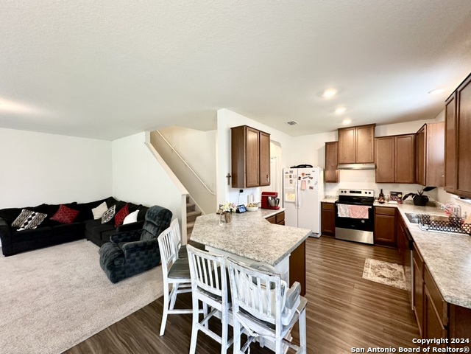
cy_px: 177
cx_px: 236
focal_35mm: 14
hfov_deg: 102.1
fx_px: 190
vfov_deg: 85.7
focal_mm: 2.22
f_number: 2.2
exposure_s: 1/60
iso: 160
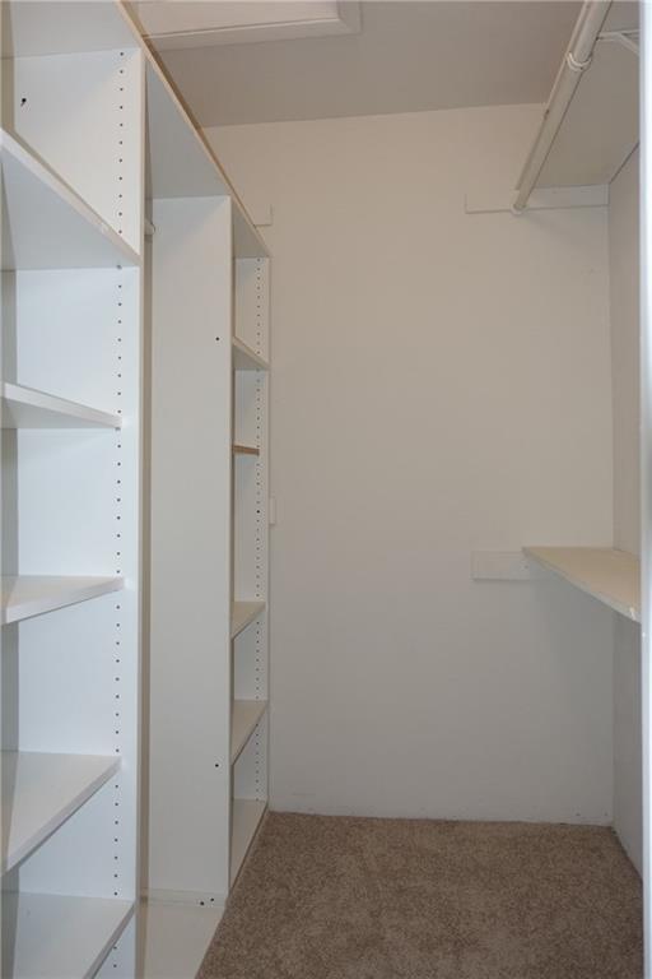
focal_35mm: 24
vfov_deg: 73.7
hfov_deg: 53.1
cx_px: 326
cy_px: 490
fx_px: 652
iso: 320
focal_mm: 8.8
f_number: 2
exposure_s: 1/30
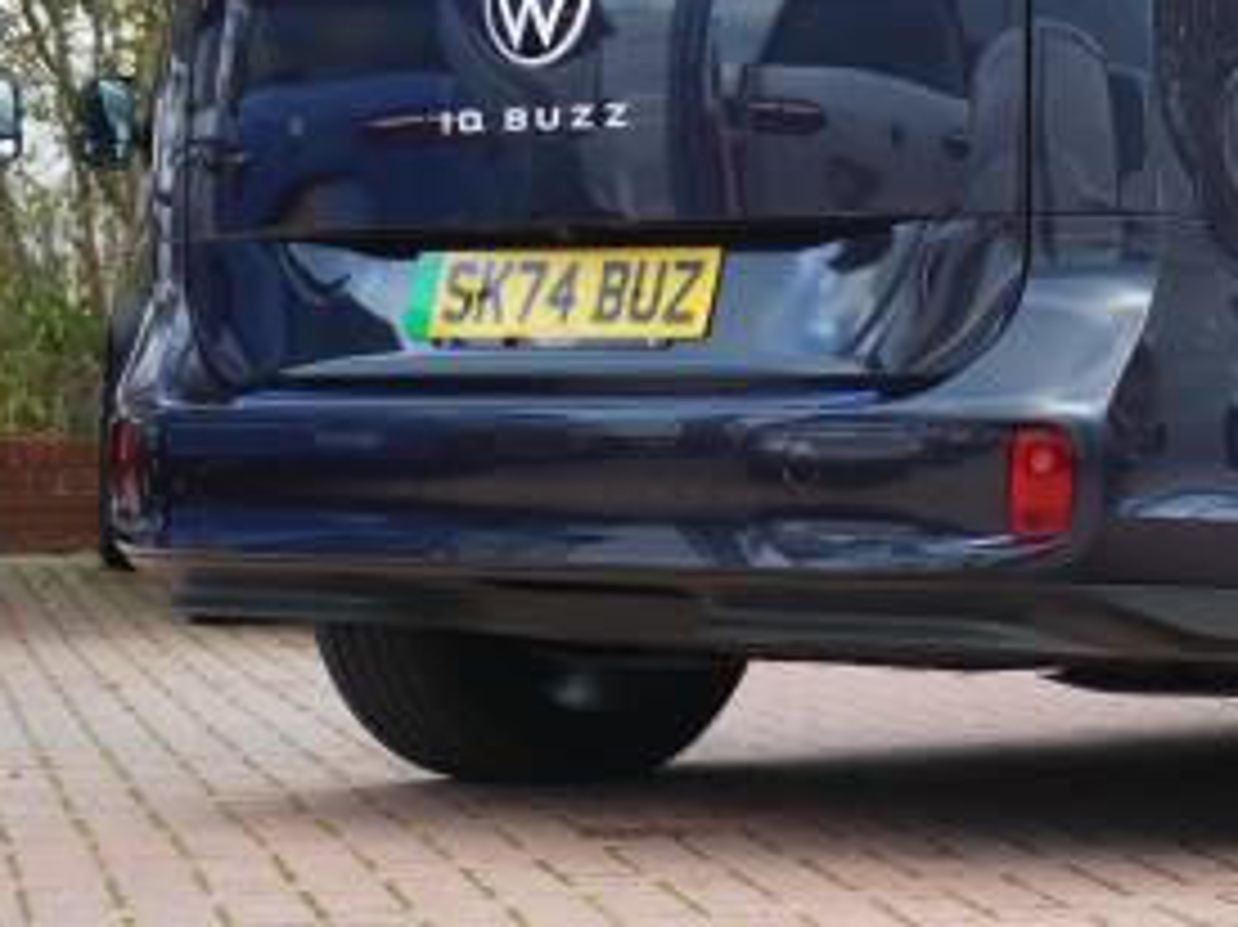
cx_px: 1324
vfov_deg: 11.9
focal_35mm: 124
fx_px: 4437
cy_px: 122
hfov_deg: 15.5
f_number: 5.6
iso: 1600
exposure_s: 1/200
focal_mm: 37
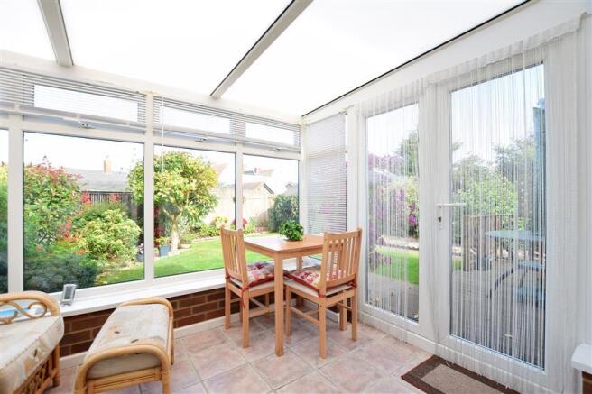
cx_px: 296
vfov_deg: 77.3
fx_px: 247
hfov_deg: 100.4
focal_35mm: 15
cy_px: 197
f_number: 5.6
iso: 200
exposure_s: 1/125
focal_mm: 10
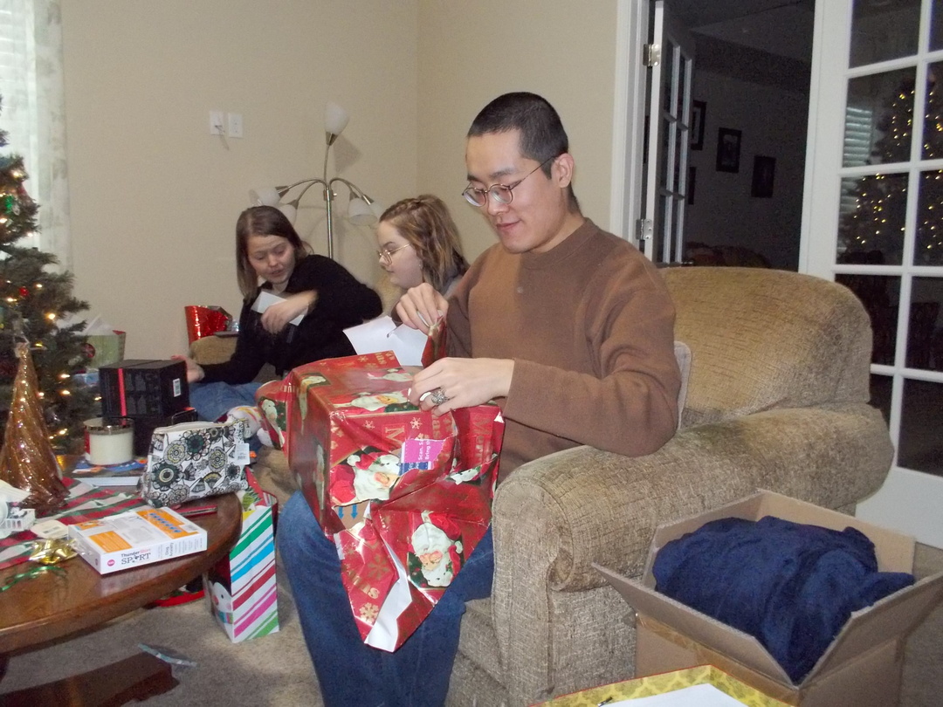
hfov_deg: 61.7
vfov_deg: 48.2
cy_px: 354
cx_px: 472
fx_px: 790
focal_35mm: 29
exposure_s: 1/30
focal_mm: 4.1
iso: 800
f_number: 3.3
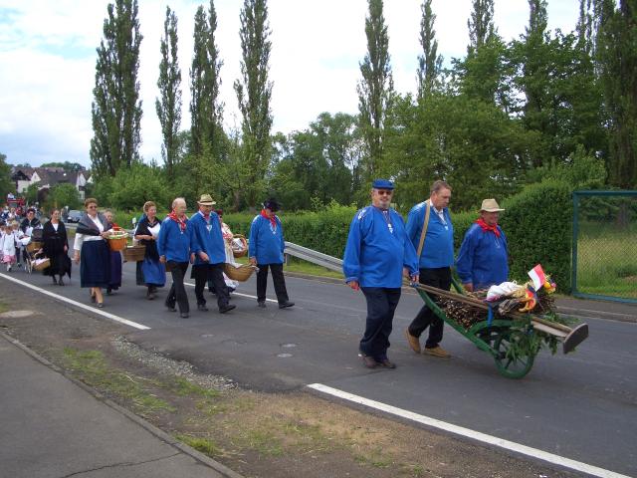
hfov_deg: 52.6
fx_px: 644
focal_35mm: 35
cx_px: 318
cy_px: 239
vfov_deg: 40.7
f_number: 4.3
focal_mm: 5.8
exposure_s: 1/500
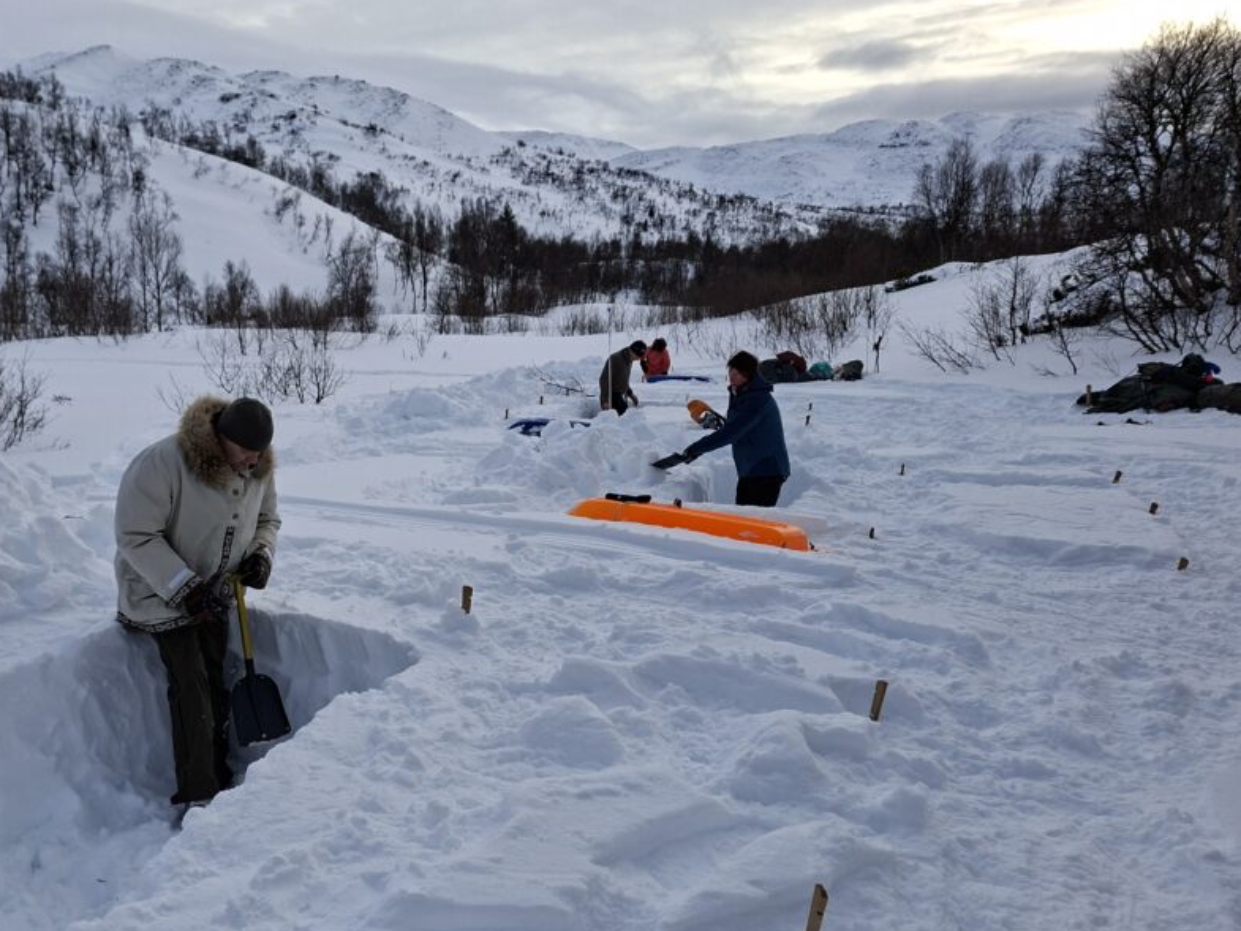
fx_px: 1076
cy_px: 585
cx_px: 435
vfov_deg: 46.4
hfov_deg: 58.9
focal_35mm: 30
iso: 50
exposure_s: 1/1041
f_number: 1.8
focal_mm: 5.54
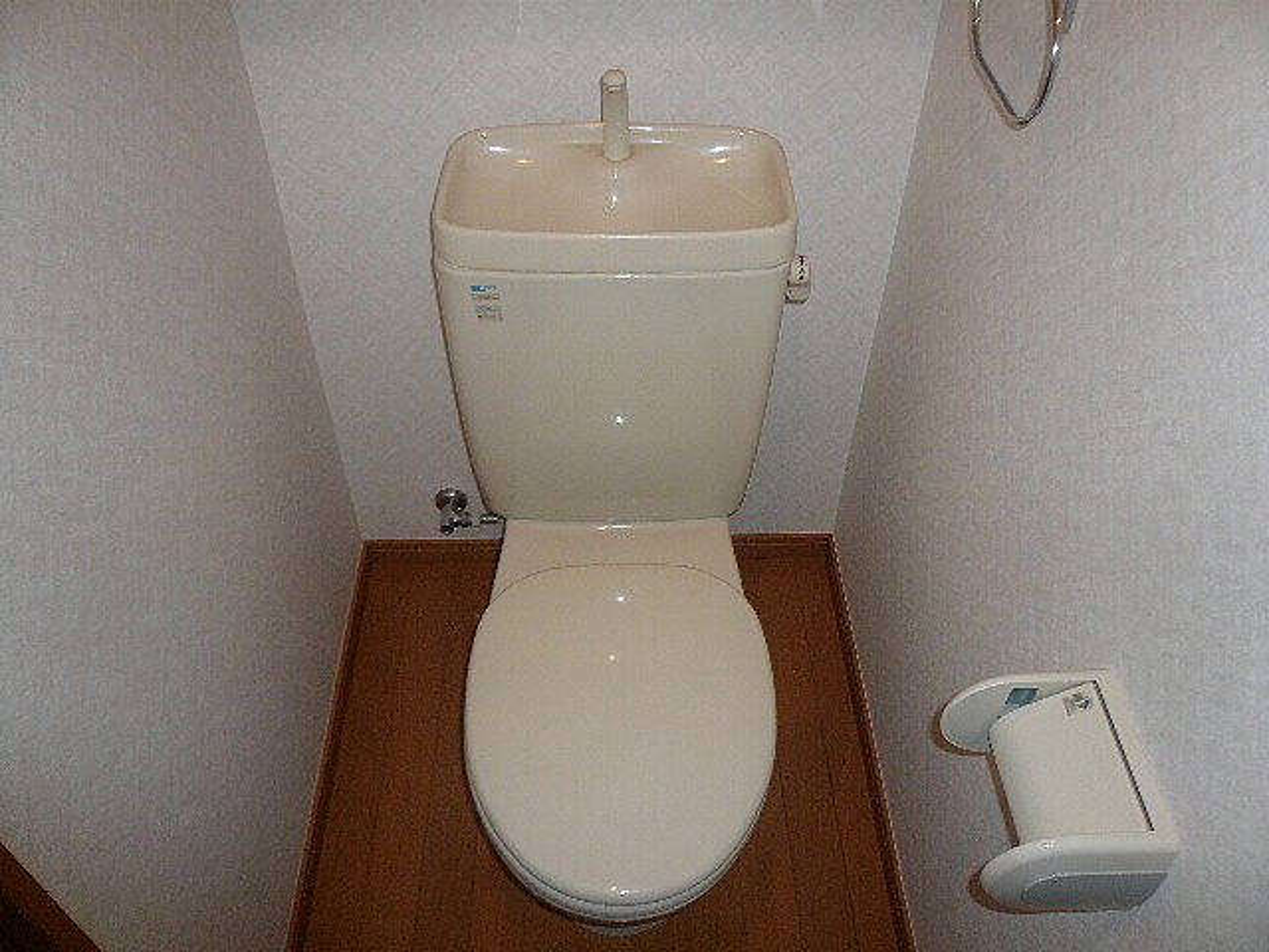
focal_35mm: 28
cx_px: 634
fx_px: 1026
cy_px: 476
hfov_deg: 63.4
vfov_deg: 49.7
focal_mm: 4.6
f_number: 2.8
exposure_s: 1/30
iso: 100
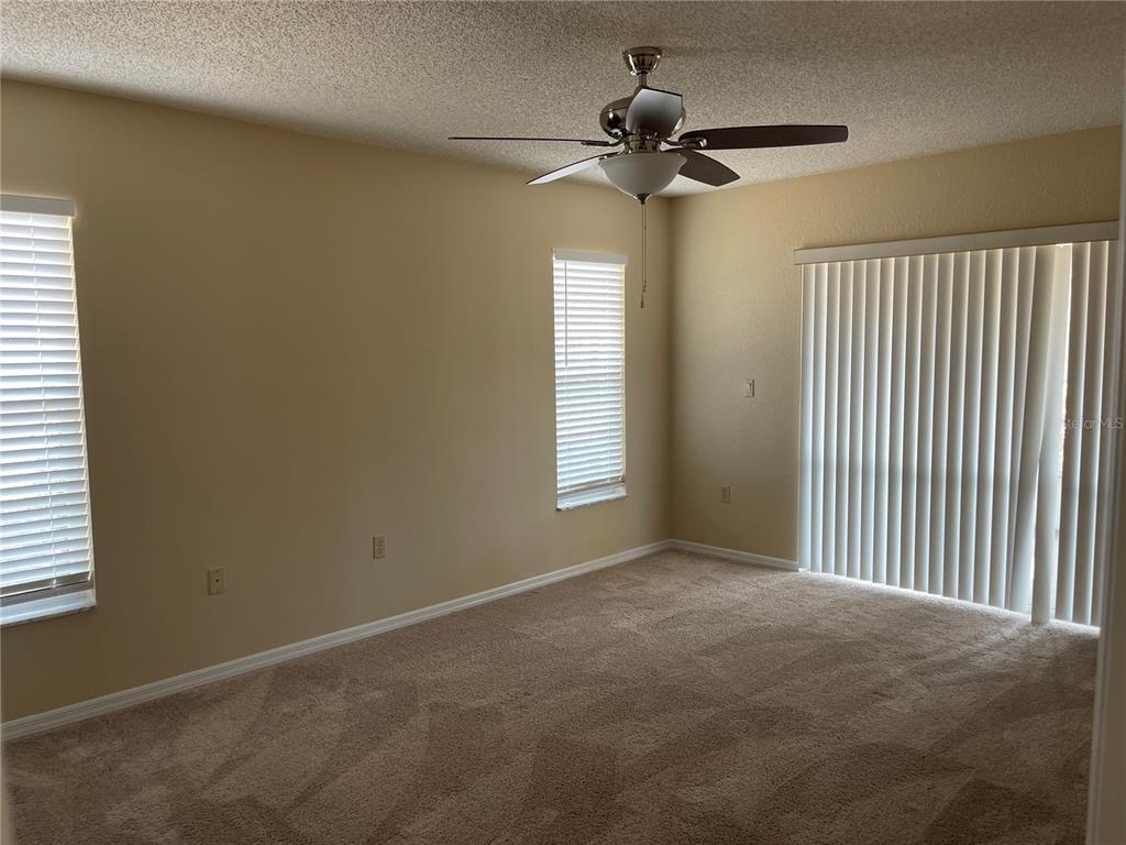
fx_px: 813
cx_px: 563
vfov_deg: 54.9
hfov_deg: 69.4
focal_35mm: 25
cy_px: 422
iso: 125
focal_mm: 5.1
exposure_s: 1/108
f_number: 1.6
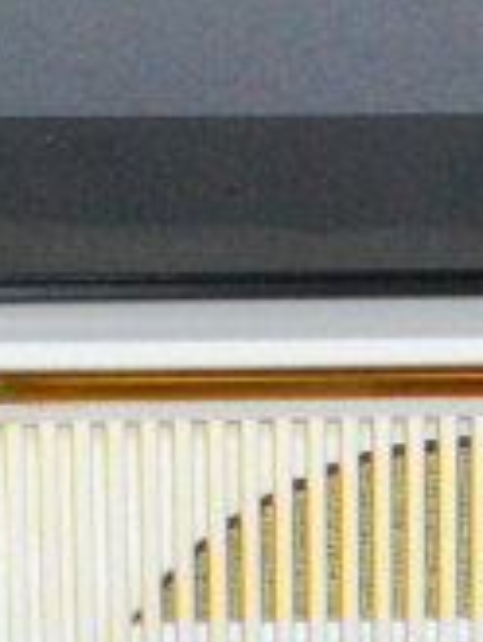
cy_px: 848
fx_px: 4162
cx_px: 1200
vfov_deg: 8.7
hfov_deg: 6.3
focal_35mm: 224
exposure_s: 1/60
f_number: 4.8
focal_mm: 32
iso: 800
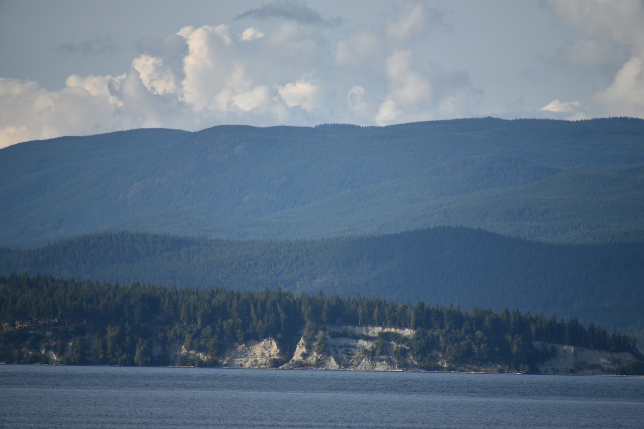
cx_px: 322
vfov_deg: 4.6
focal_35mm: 300
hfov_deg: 6.9
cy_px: 214
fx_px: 5368
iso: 160
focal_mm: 300
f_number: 5.6
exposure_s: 1/640
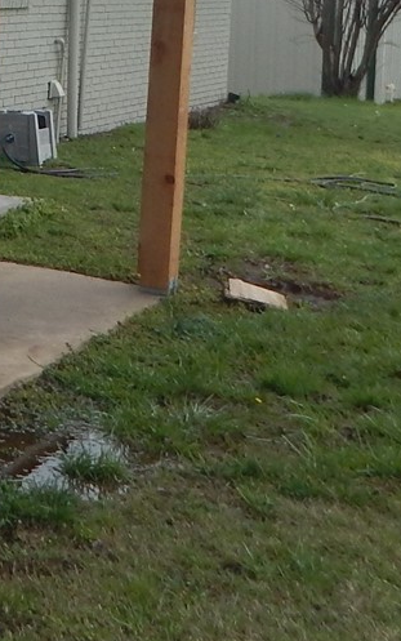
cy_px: -49
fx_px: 1572
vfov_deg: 21.9
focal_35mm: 90
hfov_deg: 13.0
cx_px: -343
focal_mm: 4
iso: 125
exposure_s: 1/400
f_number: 6
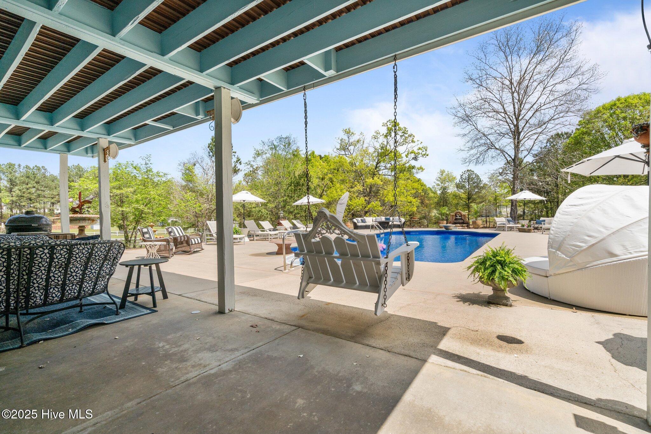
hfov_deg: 96.7
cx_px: 326
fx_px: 289
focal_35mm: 16
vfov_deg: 73.7
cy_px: 217
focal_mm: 16
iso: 500
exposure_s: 1/2000
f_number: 8
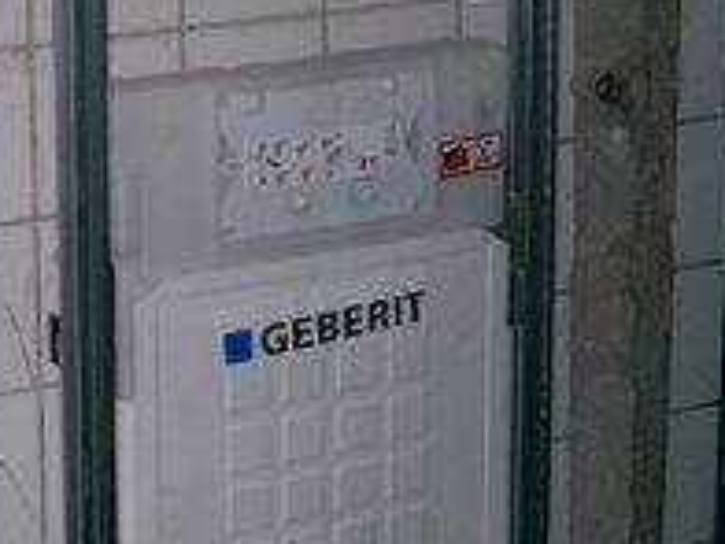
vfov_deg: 13.1
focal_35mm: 113
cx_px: -70
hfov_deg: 16.9
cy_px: 163
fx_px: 2367
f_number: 2.6
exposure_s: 1/60
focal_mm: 7.6
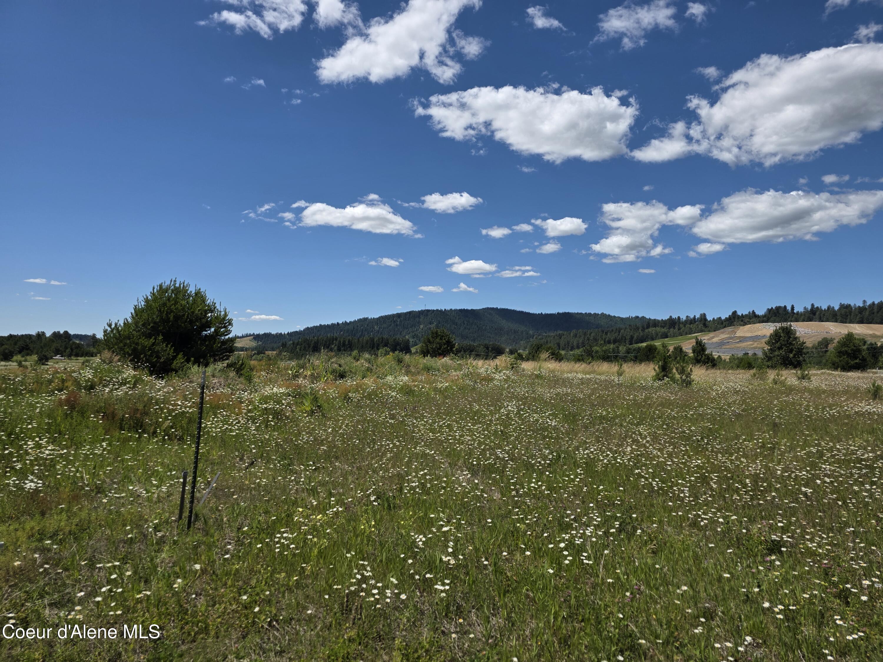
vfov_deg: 58.9
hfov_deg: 73.9
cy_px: 331
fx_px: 587
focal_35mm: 23
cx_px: 442
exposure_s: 1/7944
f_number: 1.7
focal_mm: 6.3
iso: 64
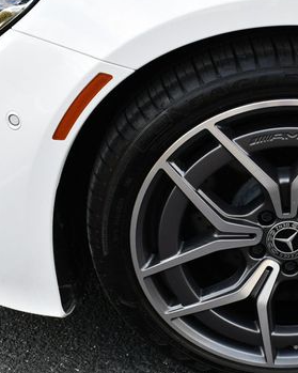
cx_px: 271
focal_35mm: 69
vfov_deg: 27.5
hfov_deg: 21.6
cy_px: 215
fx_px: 761
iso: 320
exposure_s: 1/250
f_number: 5.6
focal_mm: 20
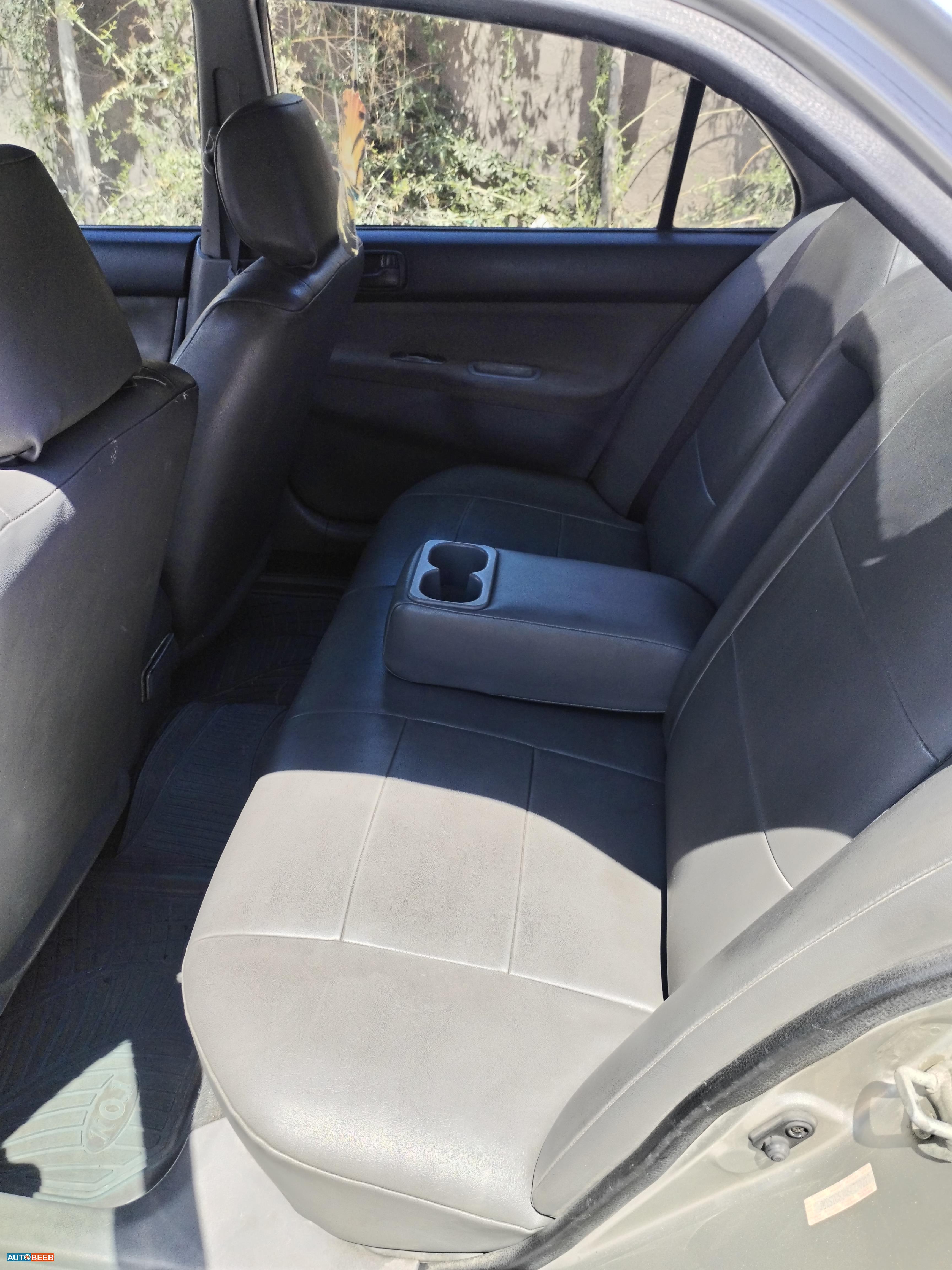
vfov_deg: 61.7
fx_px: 1063
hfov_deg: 48.2
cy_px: 635
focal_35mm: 29
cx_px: 476
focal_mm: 4.75
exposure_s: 1/442
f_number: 1.8
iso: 100
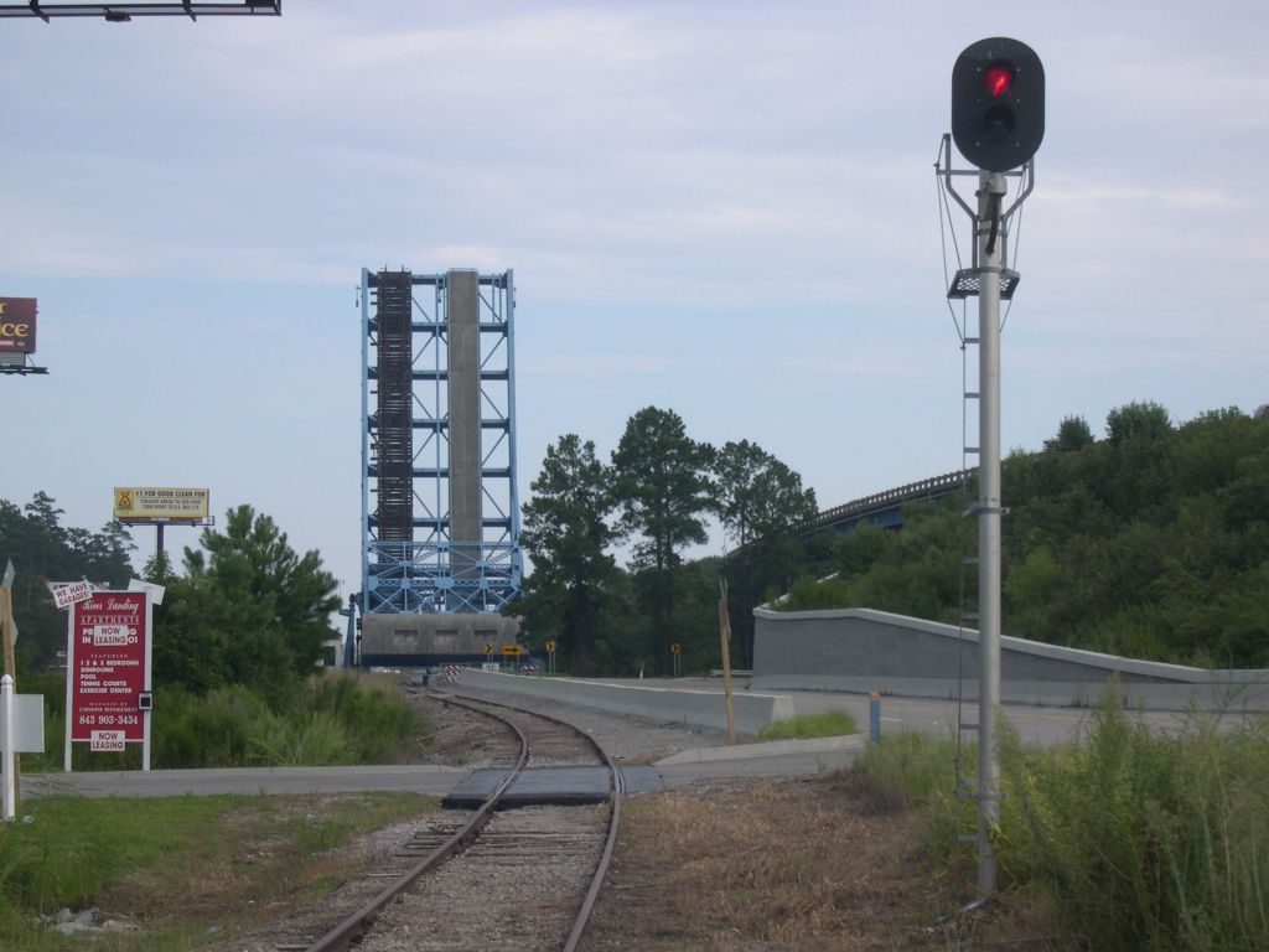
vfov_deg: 17.0
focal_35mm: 87
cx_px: 634
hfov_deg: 22.5
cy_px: 476
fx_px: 3189
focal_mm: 18.4
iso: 100
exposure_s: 1/94.1
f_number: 11.6
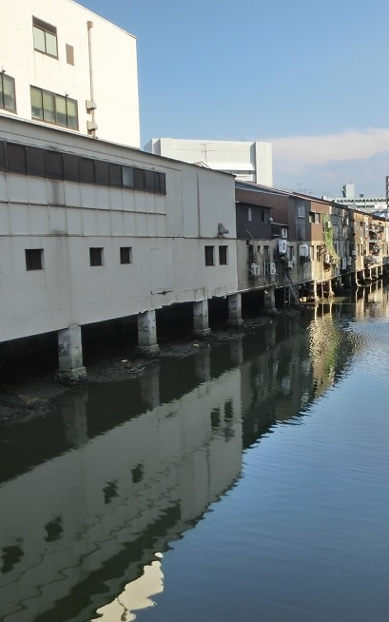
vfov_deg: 55.3
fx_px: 593
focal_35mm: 35
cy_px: 314
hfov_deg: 35.9
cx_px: 263
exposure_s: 1/500
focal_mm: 4.24
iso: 80
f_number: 3
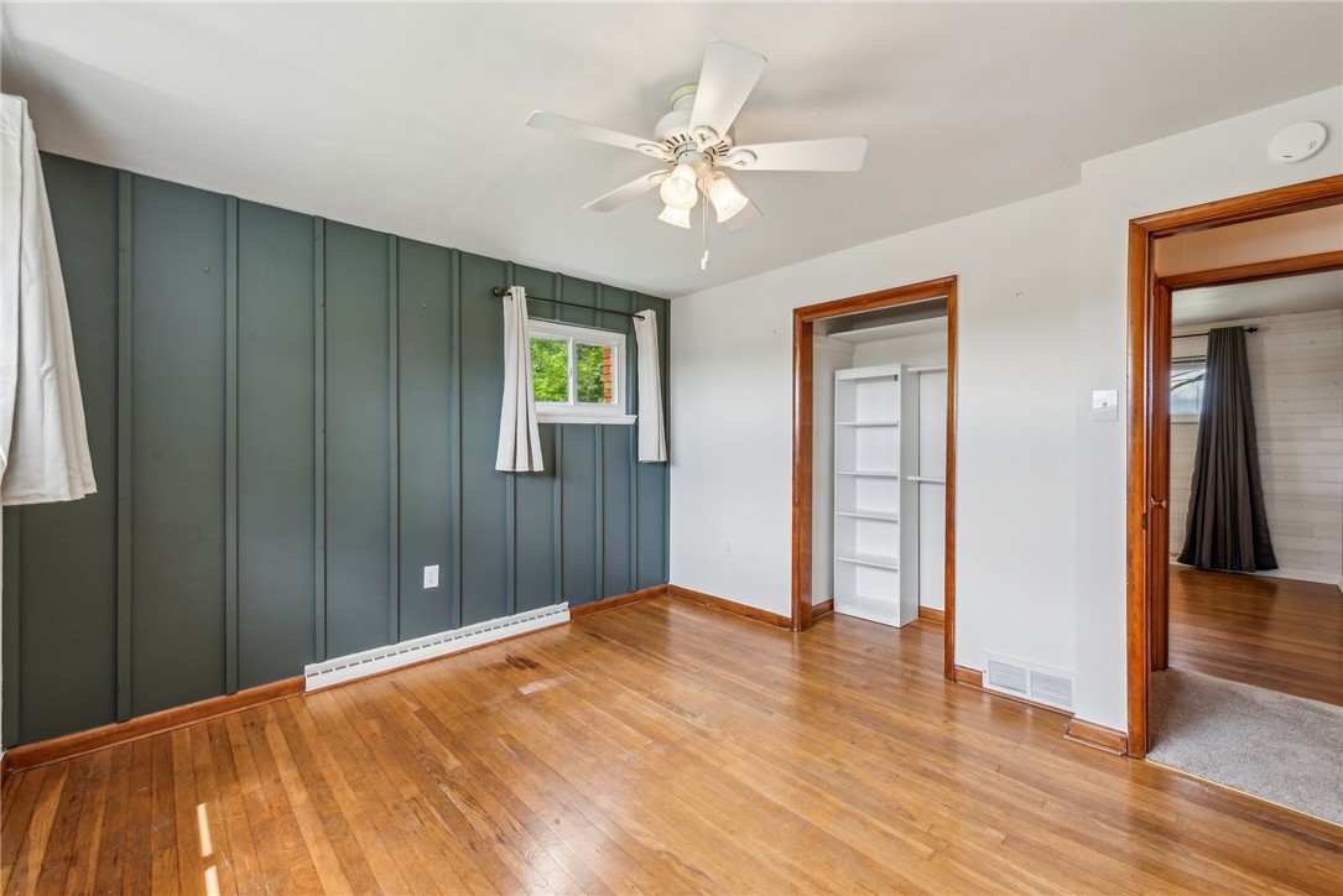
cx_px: 672
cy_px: 448
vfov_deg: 81.2
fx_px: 522
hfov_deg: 104.2
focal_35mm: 14
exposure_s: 1/10
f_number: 11
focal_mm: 14
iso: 80
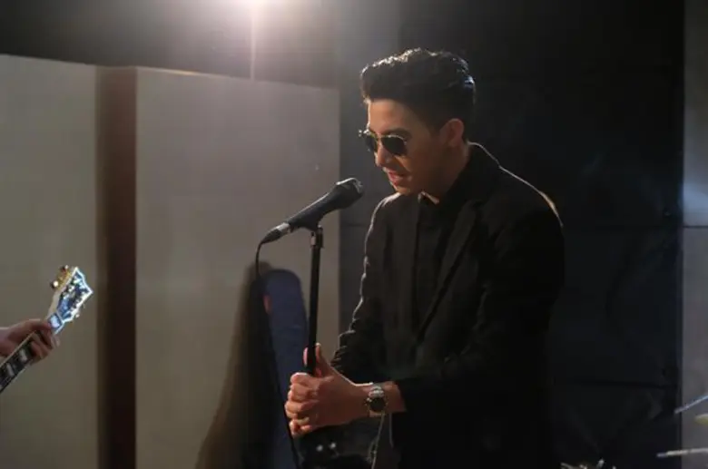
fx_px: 1551
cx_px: 354
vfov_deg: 17.2
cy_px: 234
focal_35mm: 79
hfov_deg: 25.7
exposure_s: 1/250
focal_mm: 52.4
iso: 12800
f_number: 5
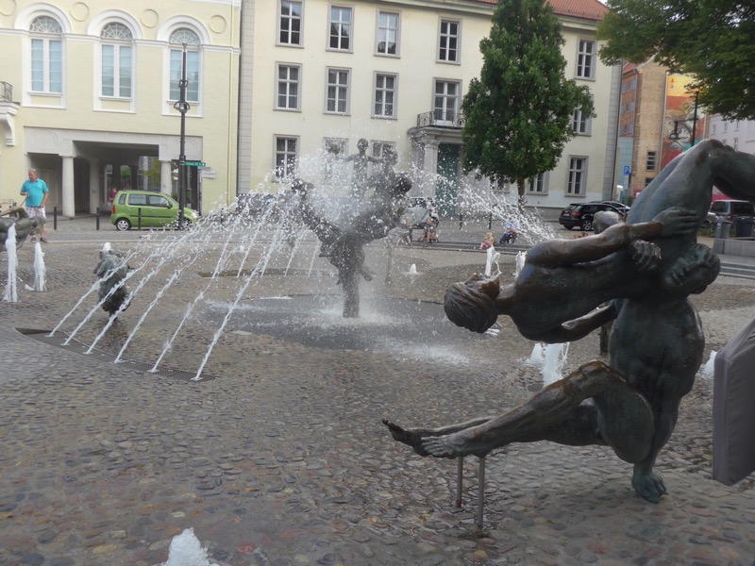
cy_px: 283
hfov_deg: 61.7
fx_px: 633
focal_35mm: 29
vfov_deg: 48.2
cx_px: 378
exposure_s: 1/320
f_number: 2.8
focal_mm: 6
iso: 80
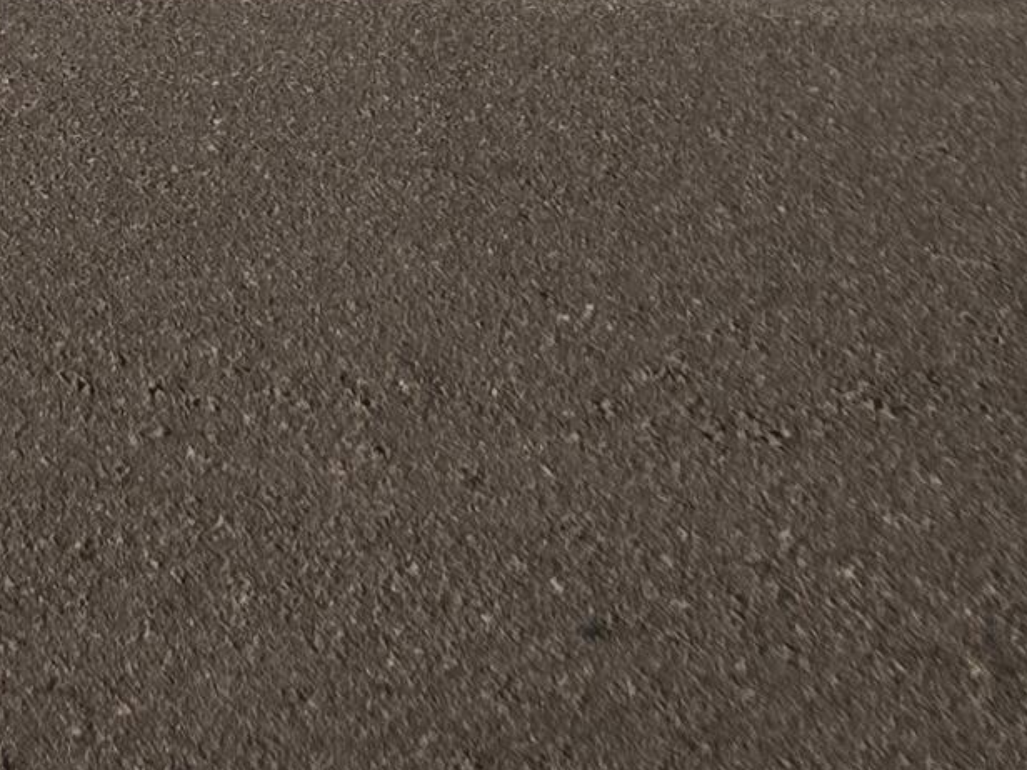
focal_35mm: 112
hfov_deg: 17.3
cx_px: 55
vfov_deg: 11.2
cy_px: -1055
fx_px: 3323
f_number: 1.8
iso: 50
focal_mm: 5.4
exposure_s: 1/2921
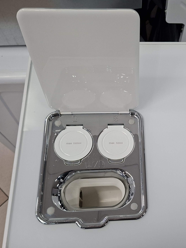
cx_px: 149
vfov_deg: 51.1
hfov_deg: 38.2
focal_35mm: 36
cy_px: 144
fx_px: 258
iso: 200
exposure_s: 1/100
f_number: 1.8
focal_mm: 5.54
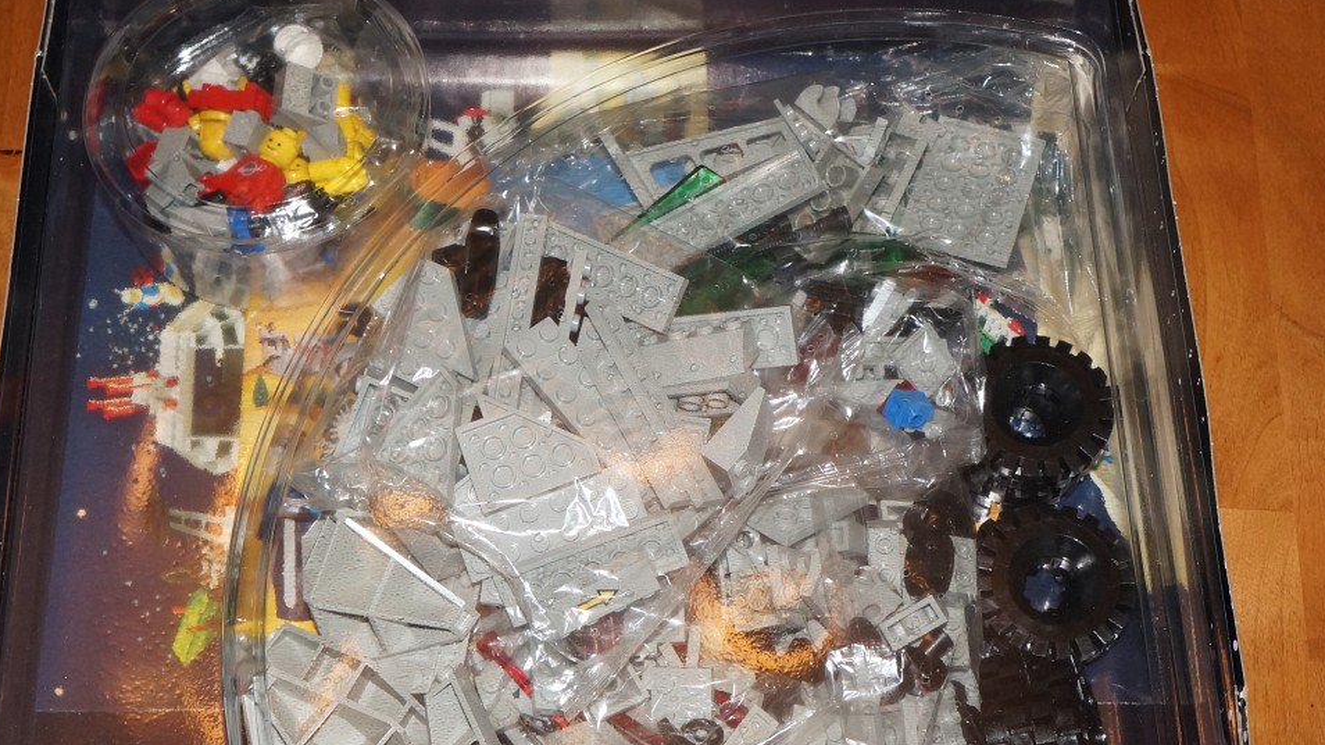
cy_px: 405
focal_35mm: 59
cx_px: 650
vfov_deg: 20.4
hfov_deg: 35.5
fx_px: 2072
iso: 800
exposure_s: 1/60
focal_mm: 28
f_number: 9
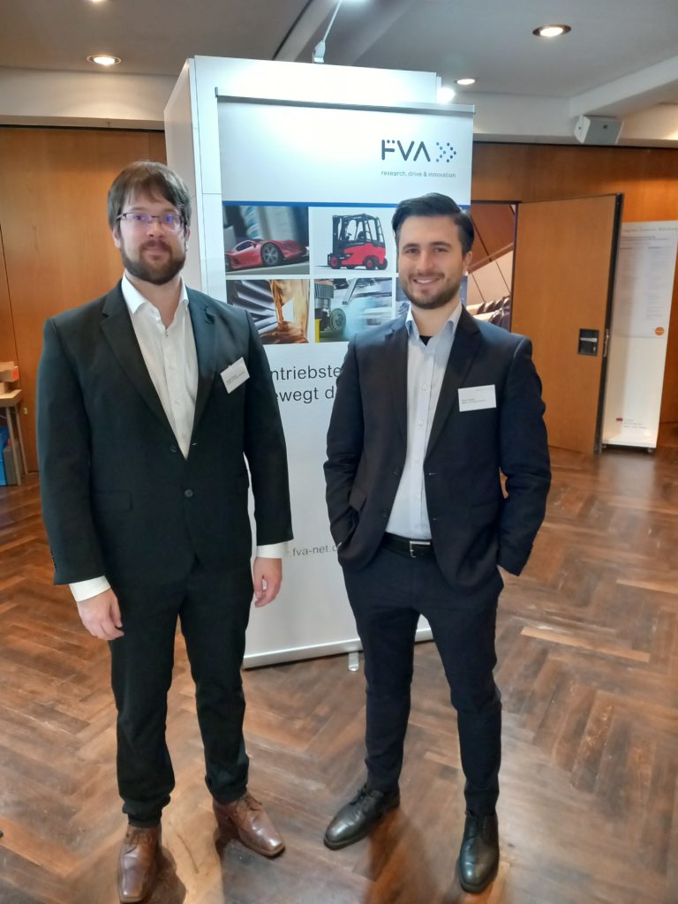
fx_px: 705
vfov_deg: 65.3
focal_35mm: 27
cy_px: 452
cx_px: 339
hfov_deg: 51.4
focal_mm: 4
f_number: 1.8
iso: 640
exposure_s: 1/20
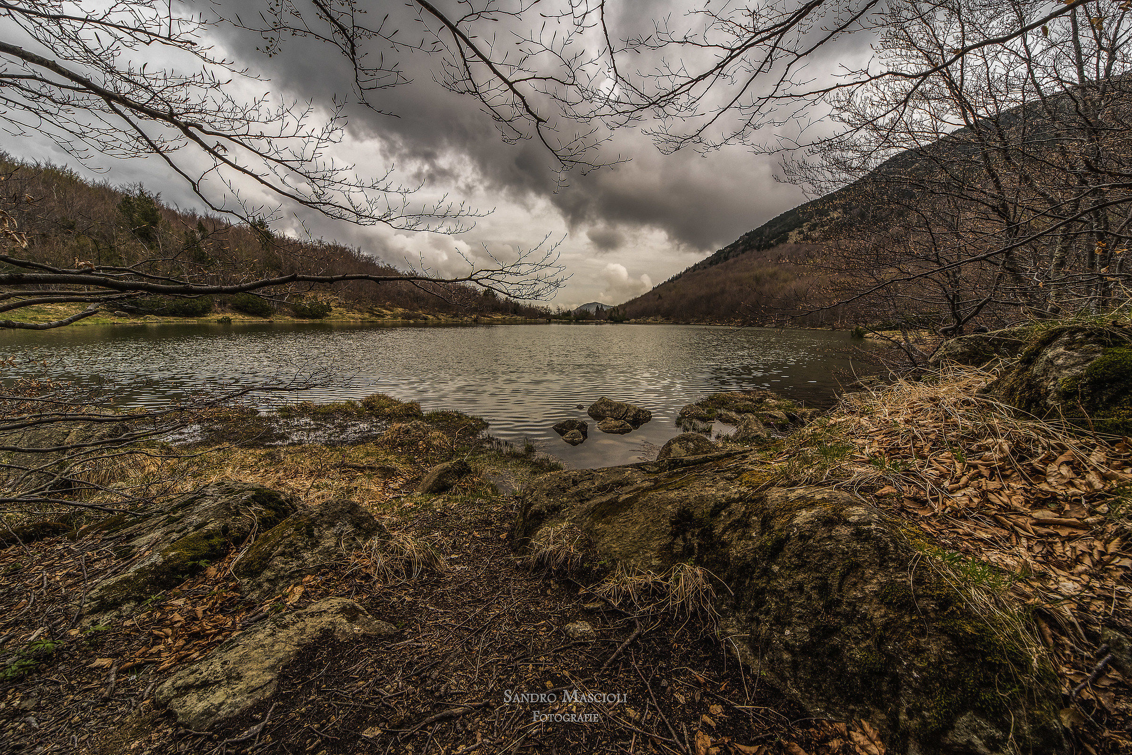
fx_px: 377
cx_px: 566
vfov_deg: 90.0
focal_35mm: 12
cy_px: 378
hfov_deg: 112.6
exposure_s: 1/400
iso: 640
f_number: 16
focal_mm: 12
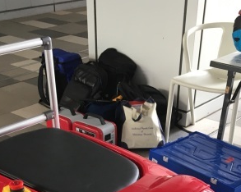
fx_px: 413
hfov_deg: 32.5
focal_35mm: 58
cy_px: 226
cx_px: 117
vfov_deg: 24.0
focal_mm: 4.15
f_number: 2.2
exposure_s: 1/30
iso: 50
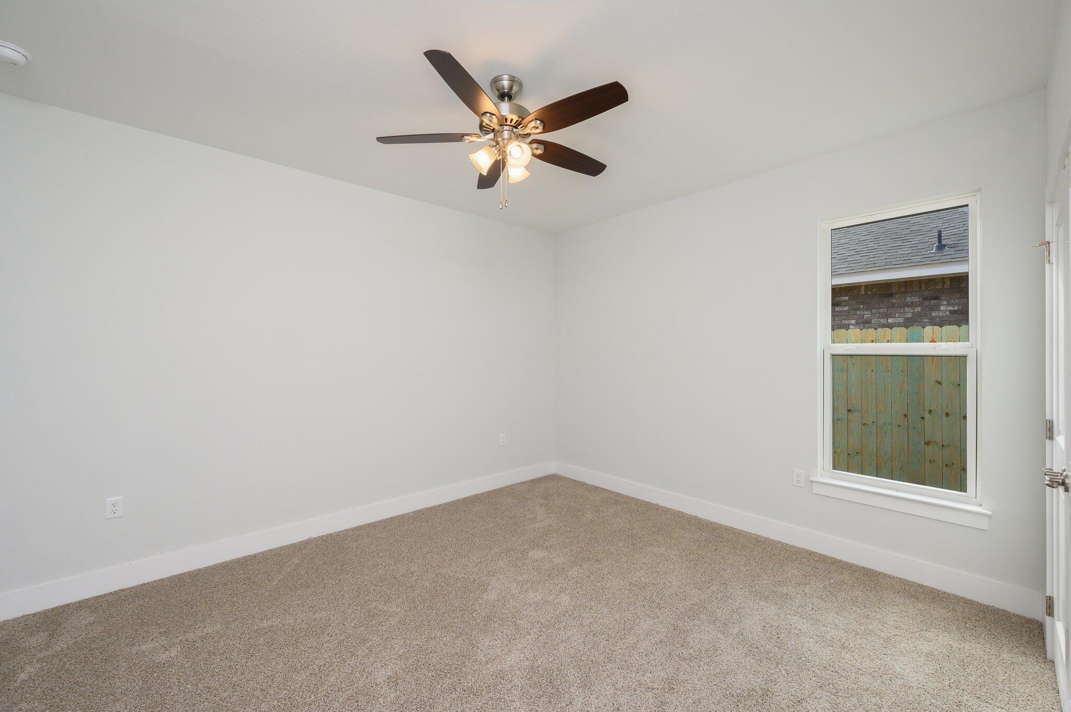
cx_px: 536
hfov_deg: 104.3
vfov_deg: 81.1
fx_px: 416
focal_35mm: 14
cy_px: 356
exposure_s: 1/30
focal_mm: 14
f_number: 9
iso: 320
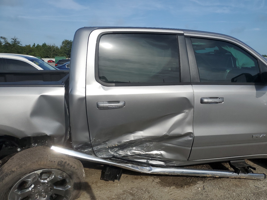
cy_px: 100
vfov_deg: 53.1
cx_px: 134
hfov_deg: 67.3
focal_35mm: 26
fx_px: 201
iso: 50
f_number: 1.5
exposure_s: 1/5000
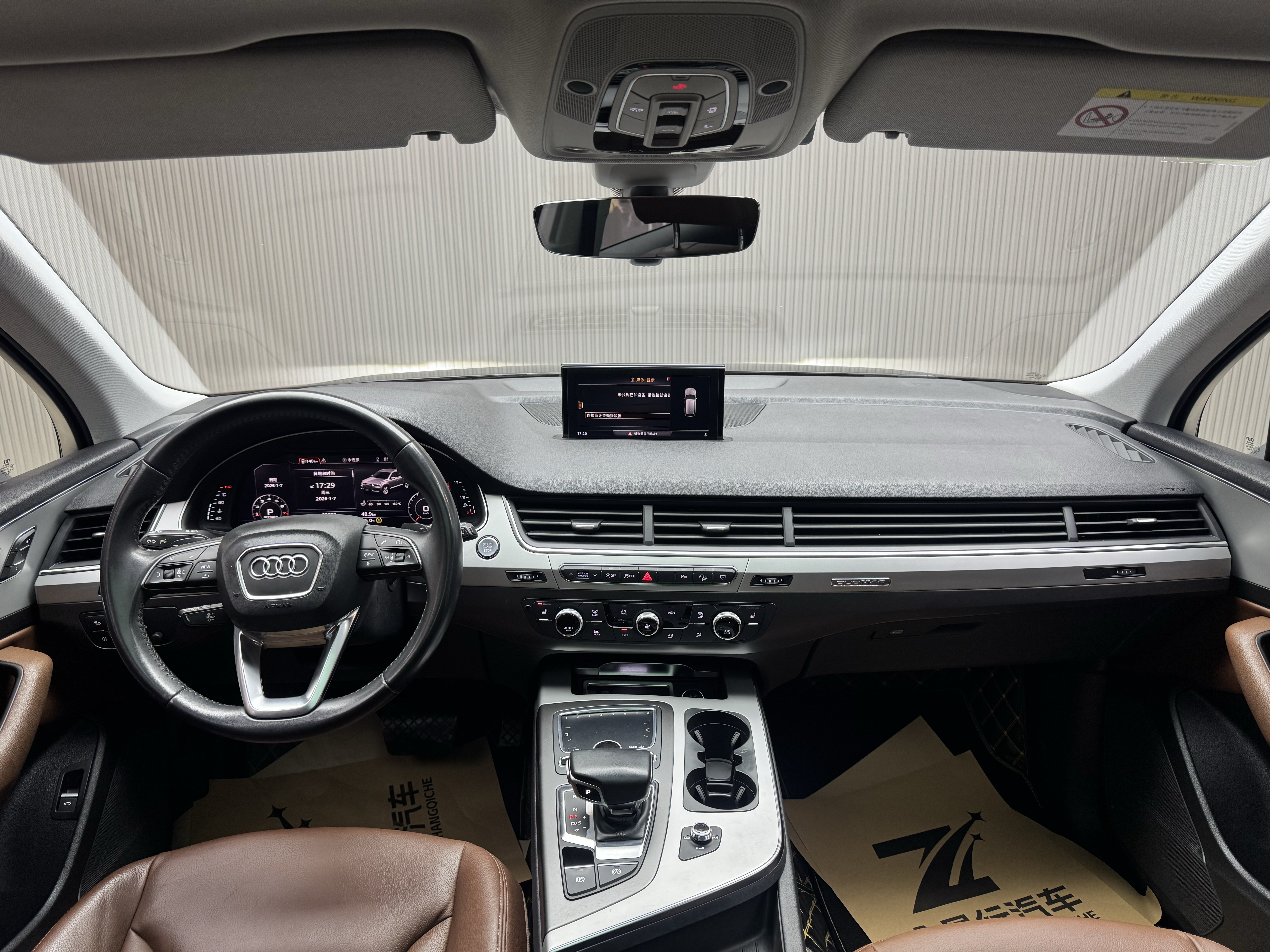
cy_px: 476
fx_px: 881
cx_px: 635
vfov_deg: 56.8
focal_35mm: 24
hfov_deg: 71.6
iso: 160
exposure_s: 1/50
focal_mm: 6.76
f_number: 1.78
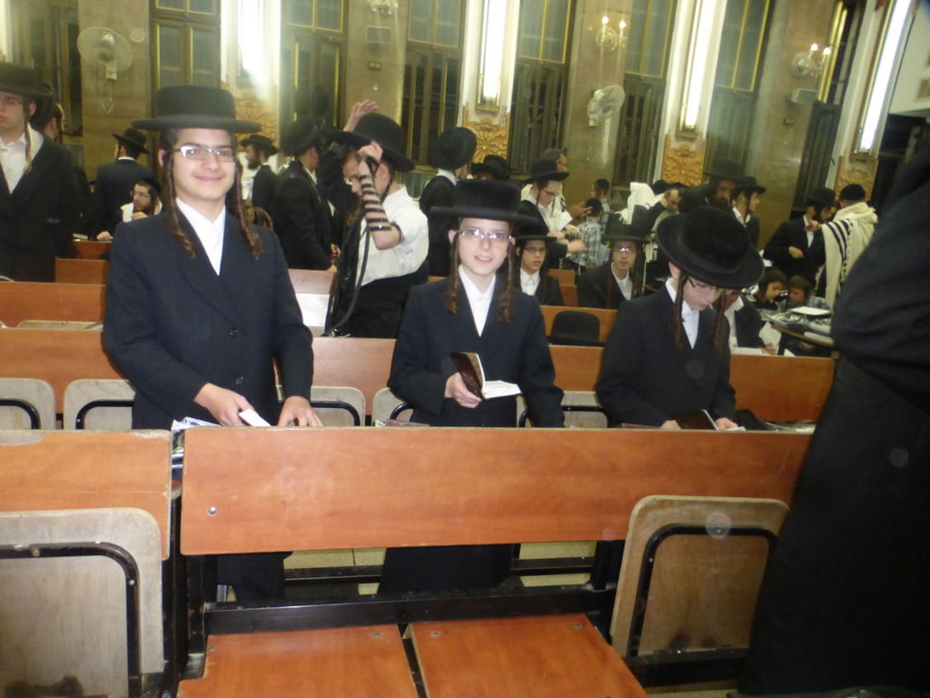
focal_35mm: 24
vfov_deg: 56.8
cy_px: 349
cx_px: 465
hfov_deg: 71.6
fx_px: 645
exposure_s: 1/60
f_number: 3.3
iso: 400
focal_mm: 4.3
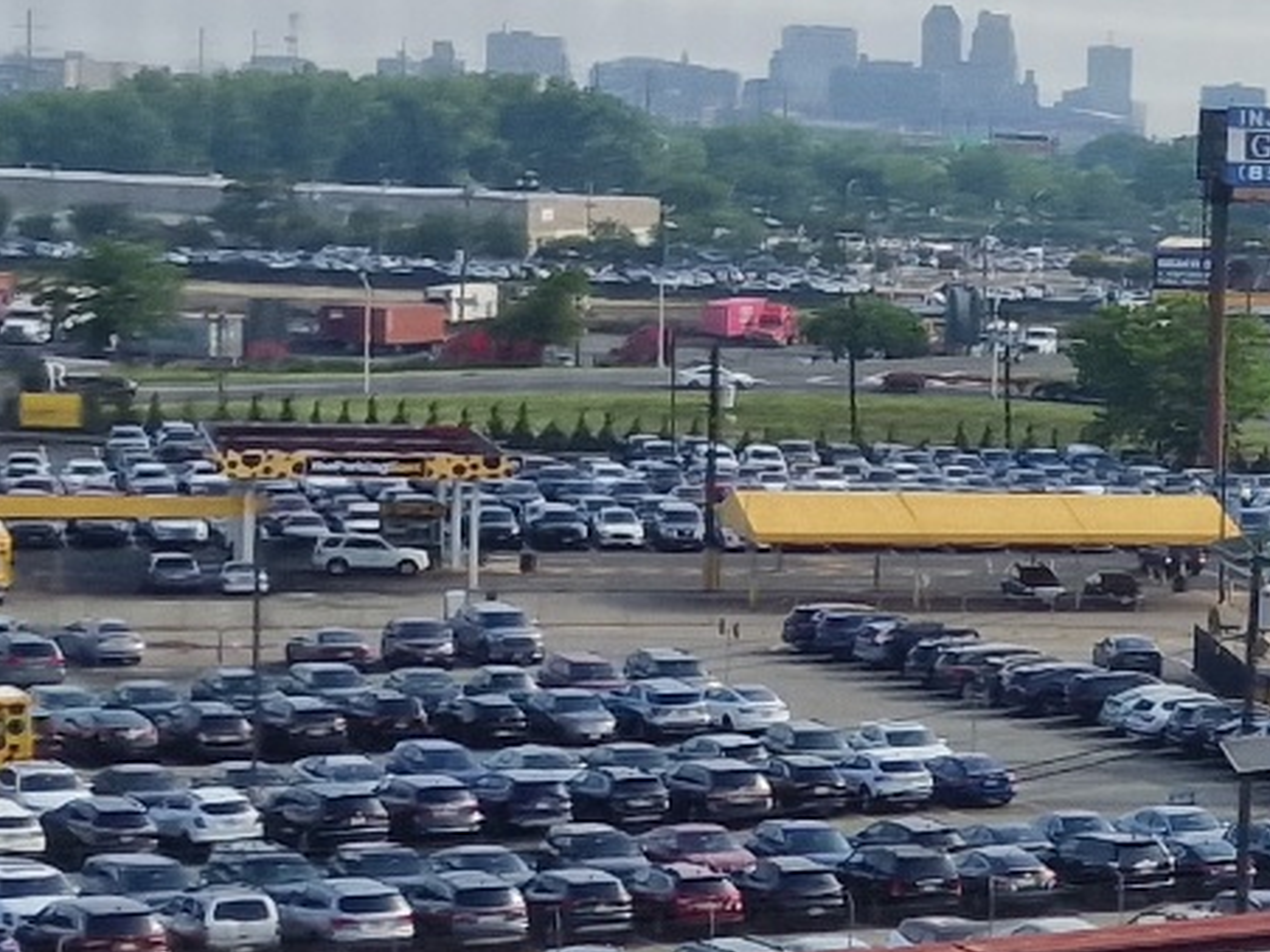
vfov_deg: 12.1
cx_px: 2402
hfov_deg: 14.0
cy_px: 362
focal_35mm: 122
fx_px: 4476
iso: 50
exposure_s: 1/526
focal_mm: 6.4
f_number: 1.8
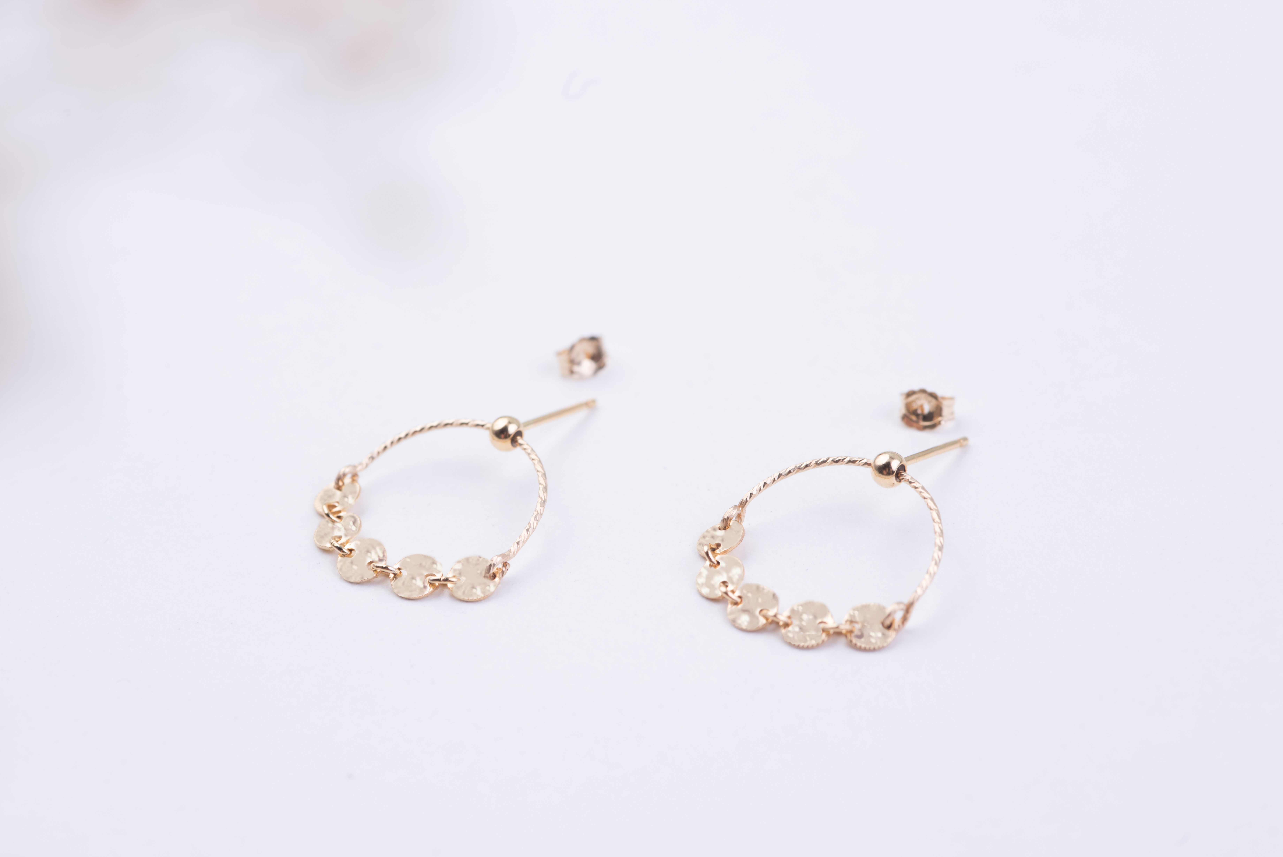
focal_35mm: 105
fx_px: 3743
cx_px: 642
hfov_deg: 19.5
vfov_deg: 13.1
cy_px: 428
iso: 100
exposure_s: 1/125
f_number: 8
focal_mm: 105
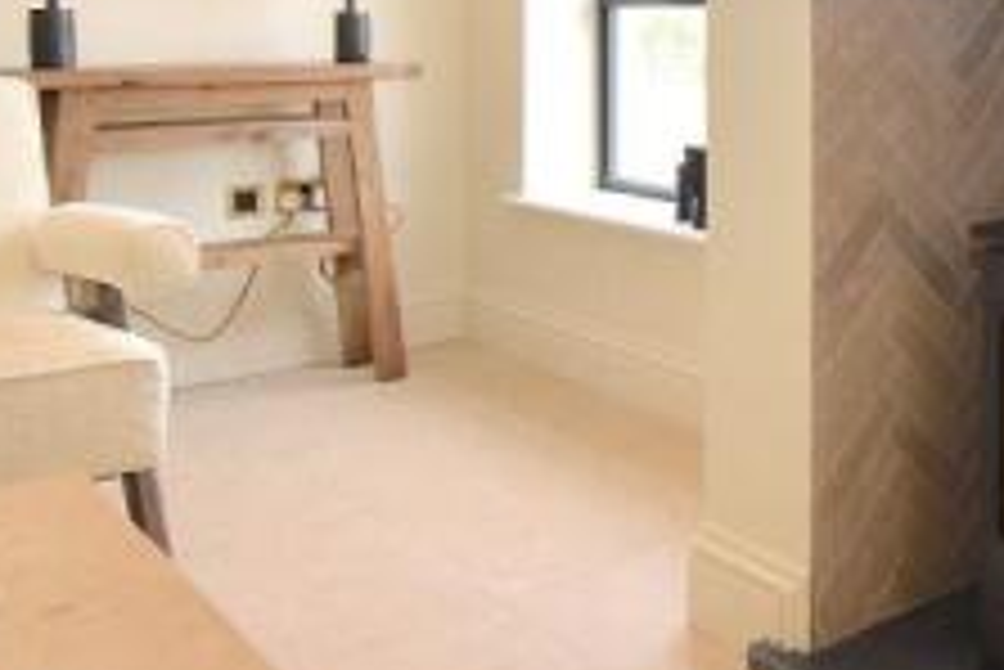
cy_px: 65
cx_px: 876
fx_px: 1228
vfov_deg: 29.3
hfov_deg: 41.5
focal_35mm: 44
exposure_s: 1/200
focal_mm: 10
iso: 360
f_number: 5
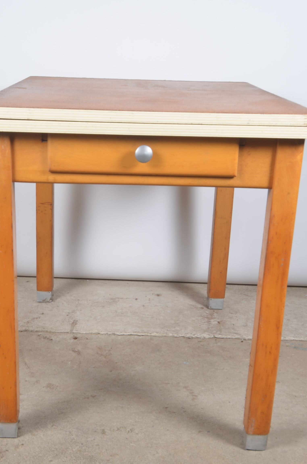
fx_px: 745
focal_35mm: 58
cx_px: 121
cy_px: 263
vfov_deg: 34.5
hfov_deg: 23.2
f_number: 11
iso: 100
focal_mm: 24
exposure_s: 1/125
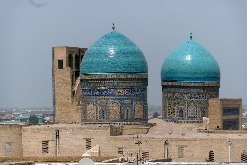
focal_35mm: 205
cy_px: 82
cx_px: 124
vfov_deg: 6.7
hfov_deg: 10.0
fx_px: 1406
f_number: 7.1
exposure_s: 1/1000
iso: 125
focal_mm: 75.2
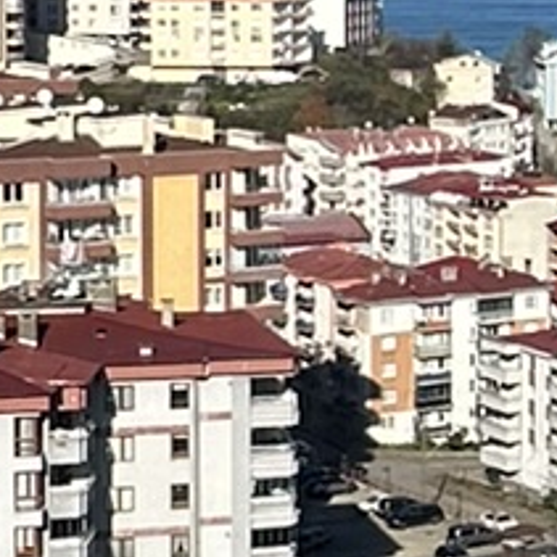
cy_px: 40
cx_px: 1146
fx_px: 2185
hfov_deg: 12.6
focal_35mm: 120
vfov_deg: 14.4
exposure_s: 1/3610
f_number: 2.2
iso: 50
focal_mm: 2.22
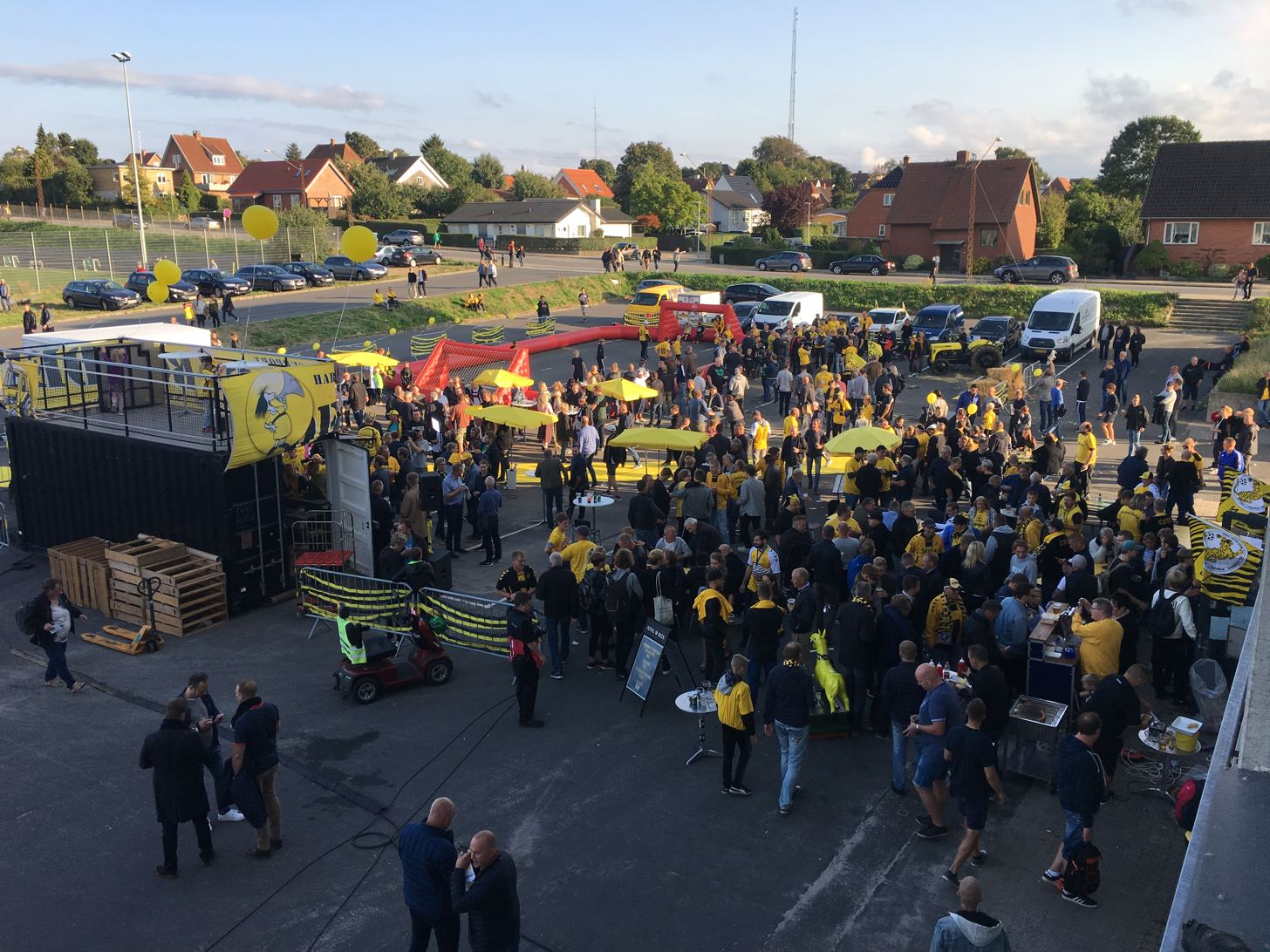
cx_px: 635
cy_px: 476
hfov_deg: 61.7
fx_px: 1064
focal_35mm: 29
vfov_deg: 48.2
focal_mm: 4.15
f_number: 2.2
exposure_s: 1/523
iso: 25
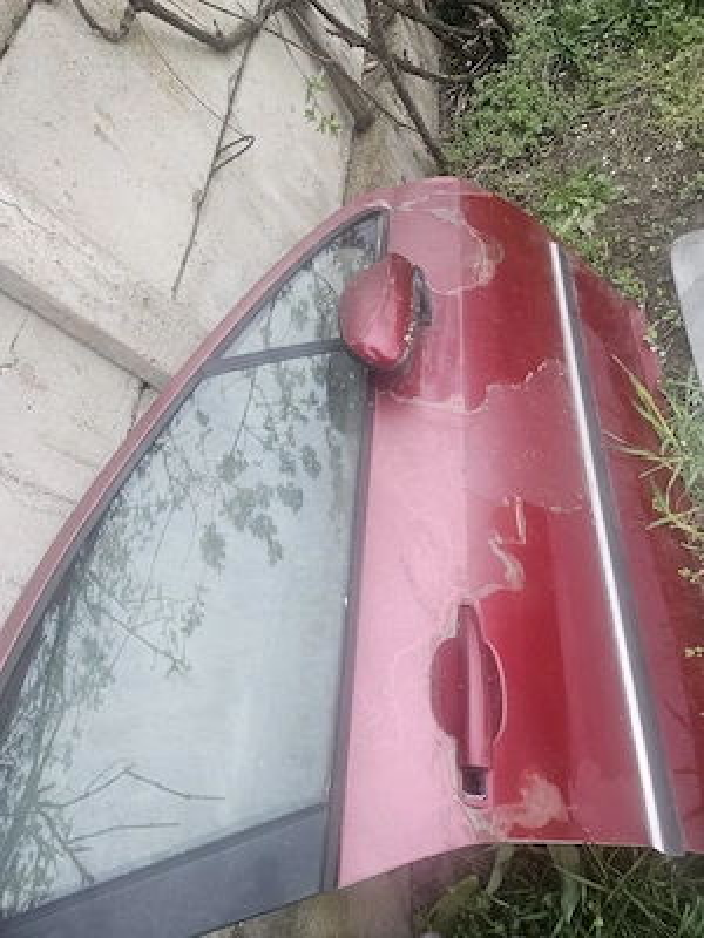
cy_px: 469
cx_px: 352
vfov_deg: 73.9
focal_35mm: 23
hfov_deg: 58.9
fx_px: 624
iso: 200
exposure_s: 1/182
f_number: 1.8
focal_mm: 5.4
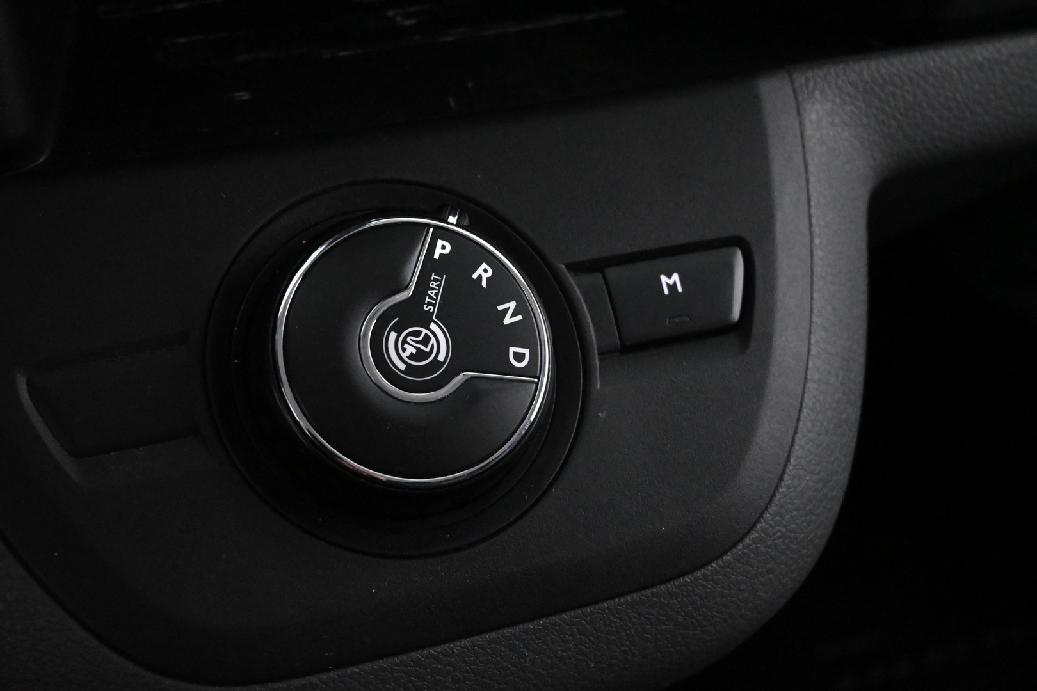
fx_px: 1426
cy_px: 346
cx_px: 518
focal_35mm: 50
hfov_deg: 40.0
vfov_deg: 27.3
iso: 9000
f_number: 5
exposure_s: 1/50
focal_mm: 33
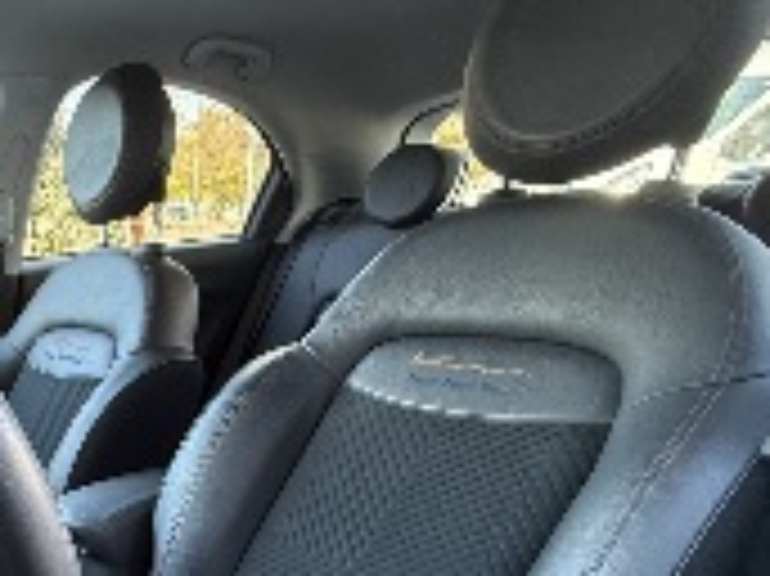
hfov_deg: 45.5
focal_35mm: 34
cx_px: 0
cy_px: 594
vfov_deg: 36.8
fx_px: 756
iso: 400
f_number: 2.2
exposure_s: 1/60
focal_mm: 2.22
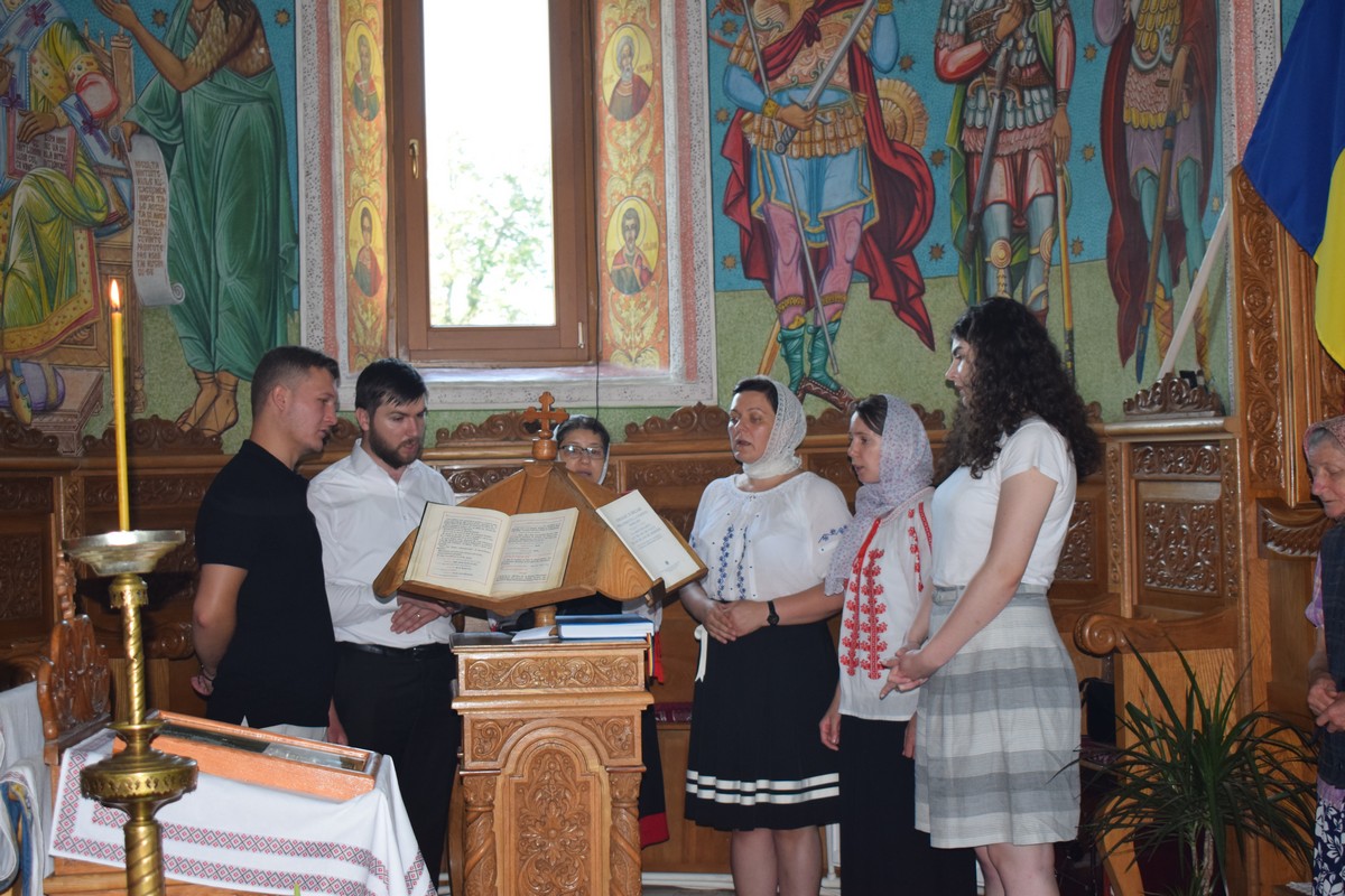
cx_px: 672
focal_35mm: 54
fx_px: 2017
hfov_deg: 36.9
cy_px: 448
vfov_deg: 25.1
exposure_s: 1/100
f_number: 5
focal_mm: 36
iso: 800
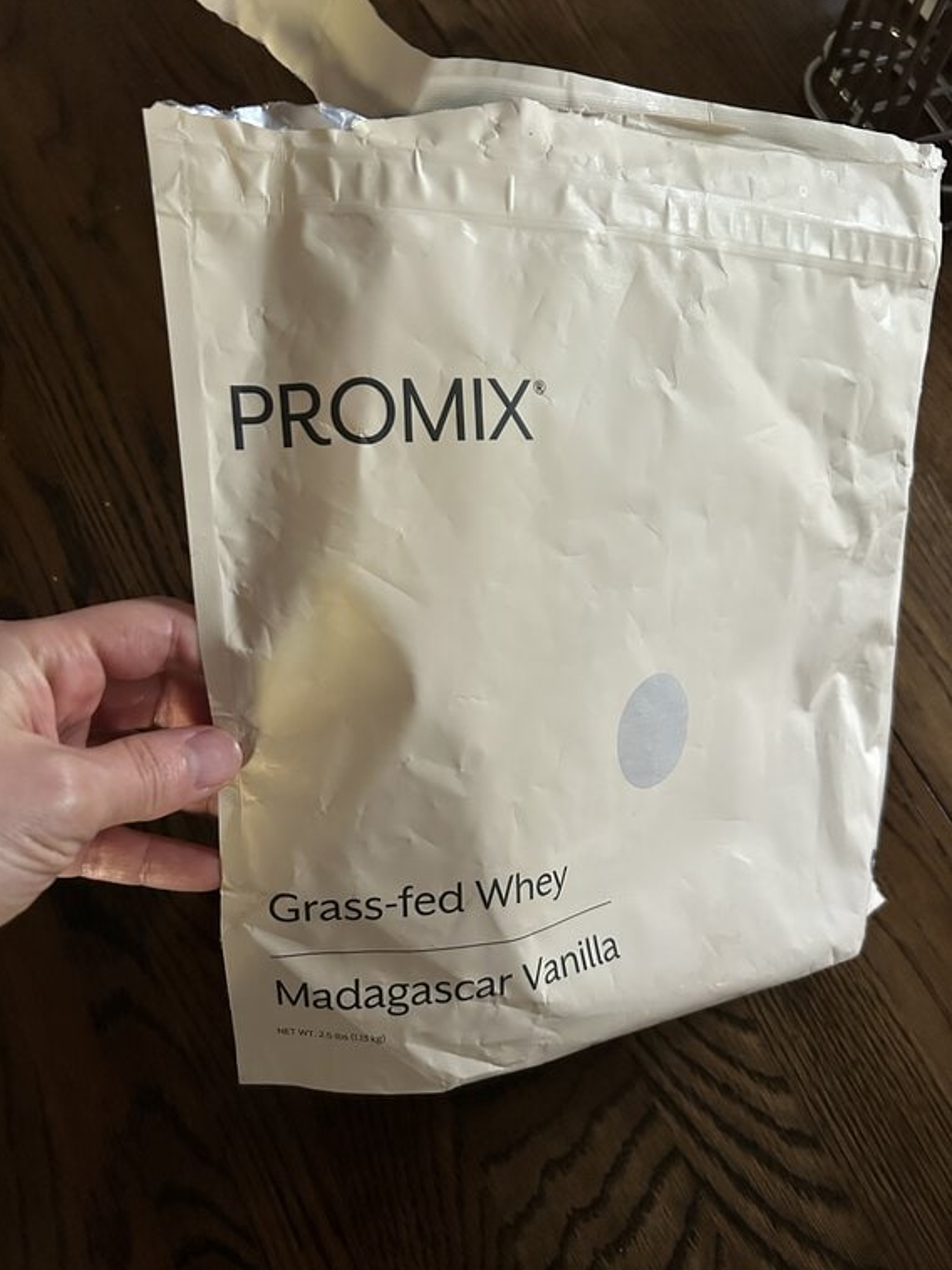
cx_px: 459
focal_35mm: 27
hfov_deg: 51.3
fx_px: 991
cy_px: 651
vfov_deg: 65.3
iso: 500
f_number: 1.5
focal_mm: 5.7
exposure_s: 1/47
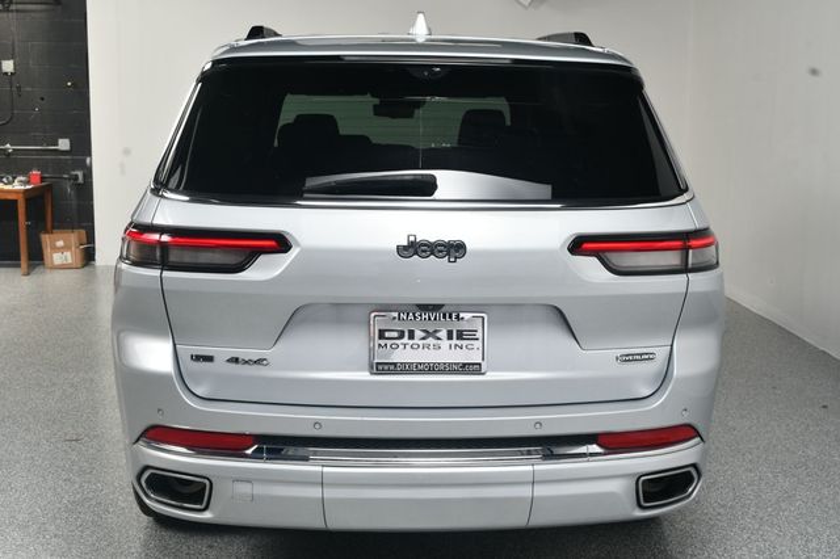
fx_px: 1049
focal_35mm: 45
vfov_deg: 29.8
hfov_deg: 43.6
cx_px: 420
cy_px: 280
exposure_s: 1/160
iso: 100
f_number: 11
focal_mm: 30
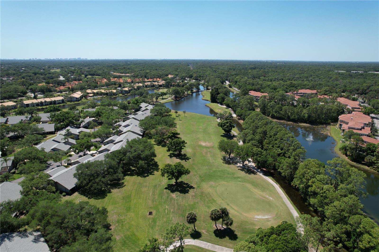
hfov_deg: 78.6
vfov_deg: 57.2
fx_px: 232
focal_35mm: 22
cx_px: 190
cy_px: 126
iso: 100
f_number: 2.8
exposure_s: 1/2000
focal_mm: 8.38
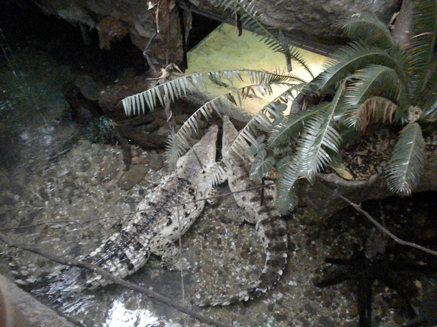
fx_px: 467
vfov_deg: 38.7
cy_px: 164
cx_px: 218
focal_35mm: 37
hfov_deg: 50.1
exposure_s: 1/68
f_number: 3.5
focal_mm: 6.6
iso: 3200
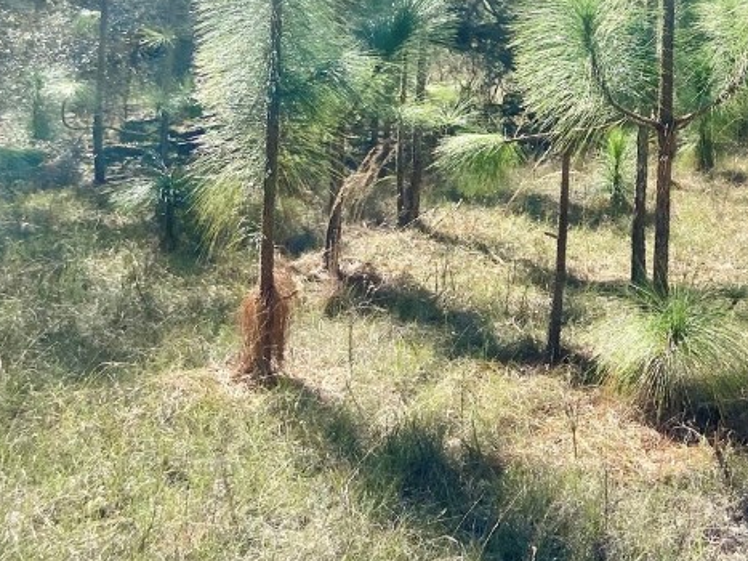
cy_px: 61
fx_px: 1231
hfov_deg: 31.6
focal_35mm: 57
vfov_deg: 24.9
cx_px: 721
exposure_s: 1/1206
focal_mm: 4.25
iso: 32
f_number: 1.8
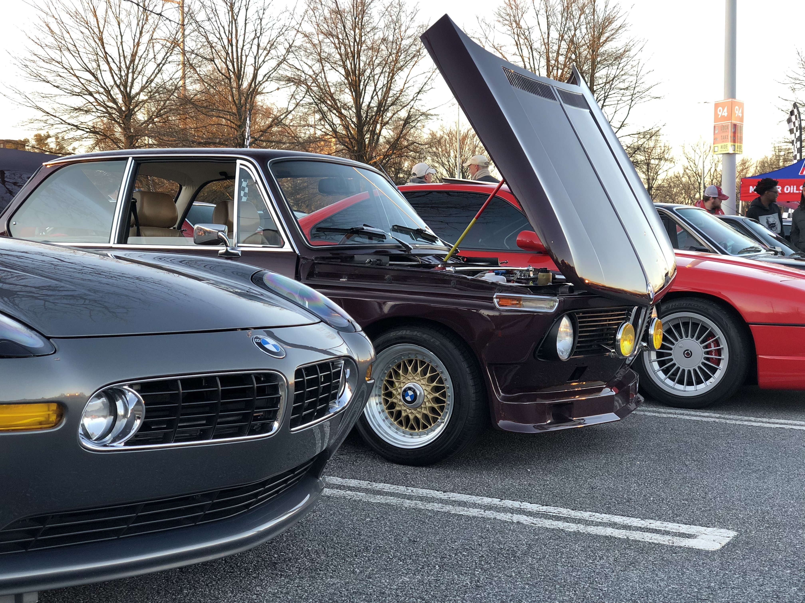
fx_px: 1209
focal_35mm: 52
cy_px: 302
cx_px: 402
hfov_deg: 36.8
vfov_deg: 28.0
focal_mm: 6
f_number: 2.4
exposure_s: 1/60
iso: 25
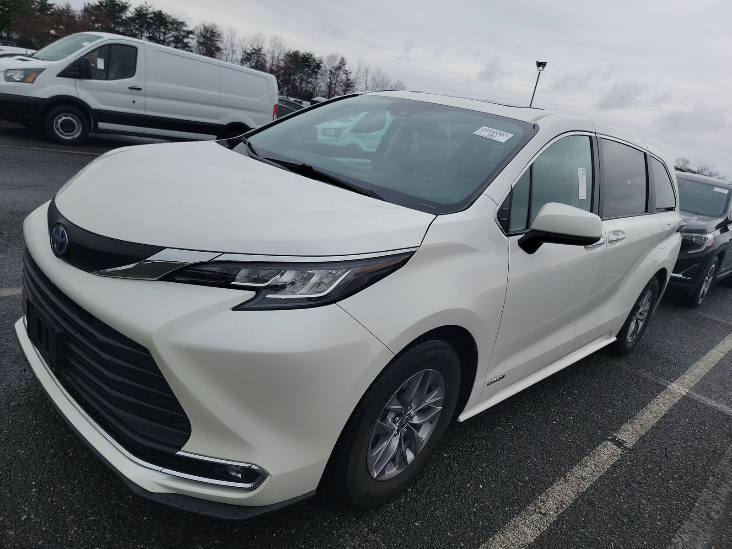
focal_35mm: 24
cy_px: 274
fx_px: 508
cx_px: 366
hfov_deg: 71.6
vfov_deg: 56.8
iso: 50
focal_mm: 6.7
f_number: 1.8
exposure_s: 1/382
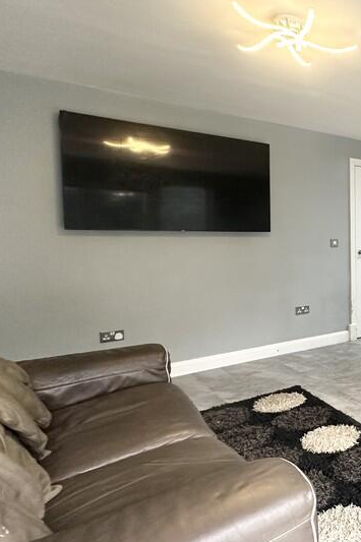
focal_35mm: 28
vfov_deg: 65.5
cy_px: 262
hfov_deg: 35.0
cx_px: 449
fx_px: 421
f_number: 2.2
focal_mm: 2.22
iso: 320
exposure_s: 1/71
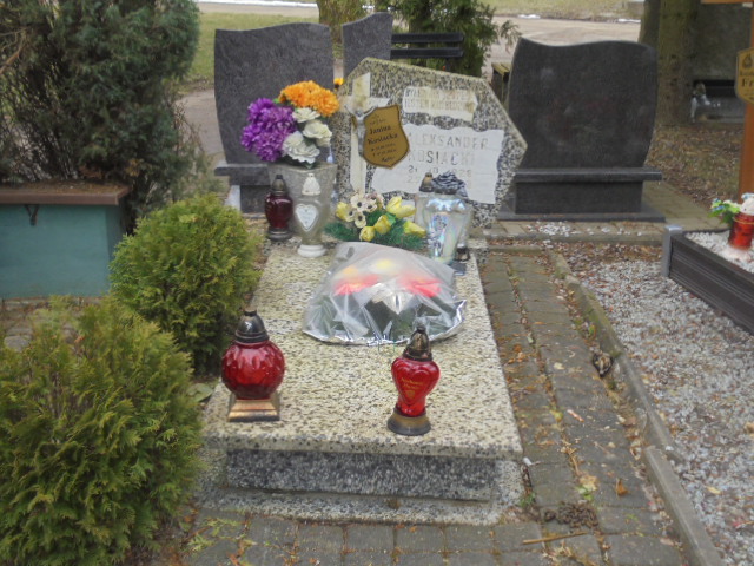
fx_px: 937
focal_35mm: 43
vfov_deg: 33.6
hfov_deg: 43.9
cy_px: 283
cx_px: 377
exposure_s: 1/30
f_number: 4.5
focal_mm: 7.8
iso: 100
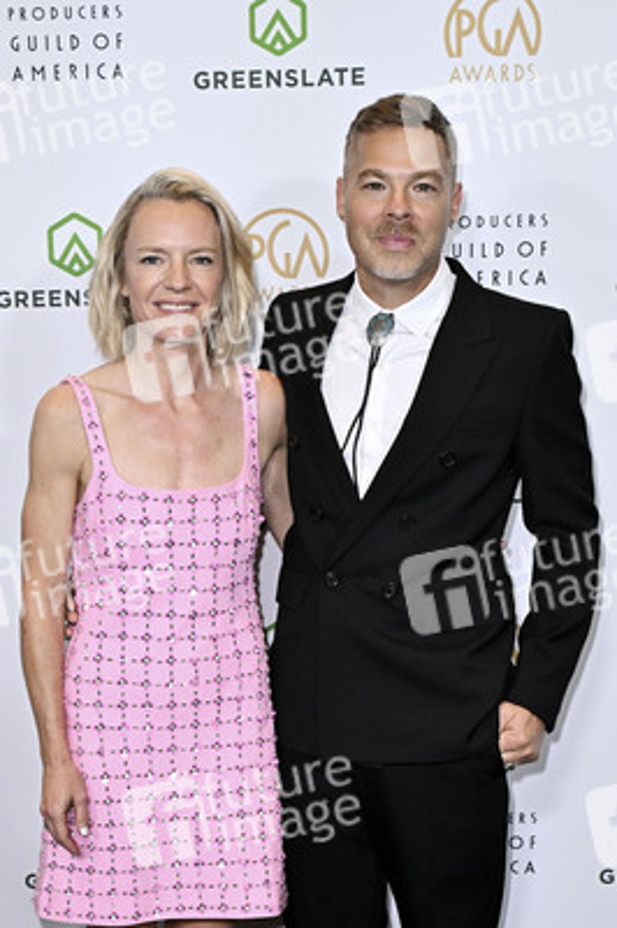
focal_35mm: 40
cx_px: 308
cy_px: 464
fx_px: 1030
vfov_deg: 48.5
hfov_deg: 33.3
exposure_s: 1/320
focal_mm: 40
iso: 2000
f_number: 5.6
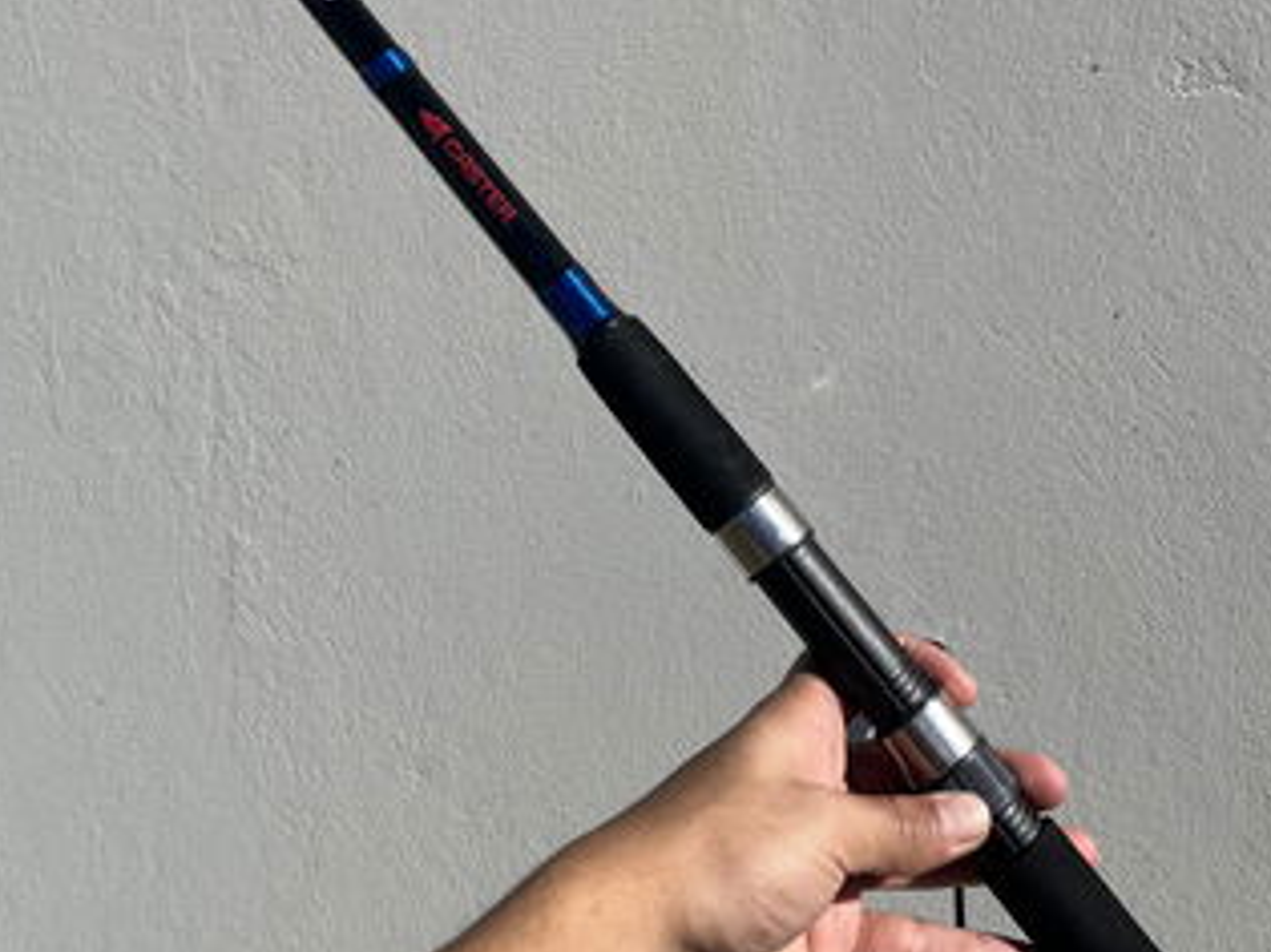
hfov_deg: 42.7
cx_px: 492
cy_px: 200
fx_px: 1615
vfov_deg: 32.0
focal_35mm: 44
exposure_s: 1/5076
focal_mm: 5.1
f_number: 1.6
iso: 50
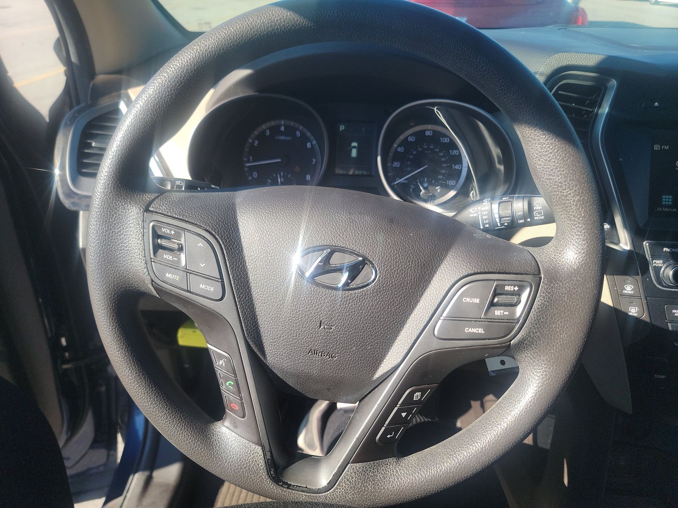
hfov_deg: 71.6
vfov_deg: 56.8
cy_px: 254
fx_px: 470
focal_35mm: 24
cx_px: 339
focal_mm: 6.7
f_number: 1.8
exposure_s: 1/209
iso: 50
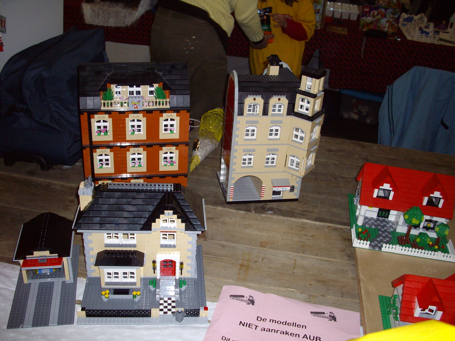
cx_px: 228
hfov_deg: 50.1
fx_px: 486
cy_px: 170
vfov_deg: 38.7
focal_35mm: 37
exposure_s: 1/50
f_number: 2.8
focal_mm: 6.2
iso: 160
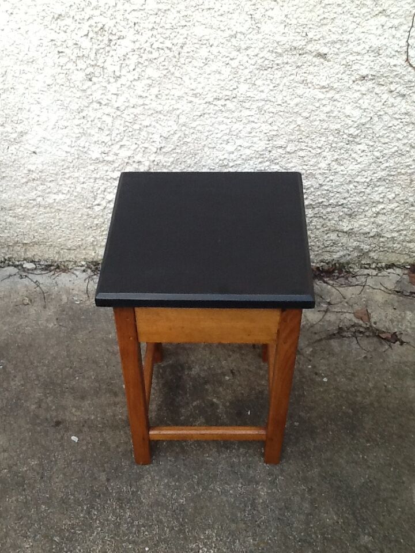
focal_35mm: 44
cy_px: 276
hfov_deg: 32.9
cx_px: 208
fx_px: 703
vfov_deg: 42.9
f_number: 2.4
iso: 64
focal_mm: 2.03
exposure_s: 1/120
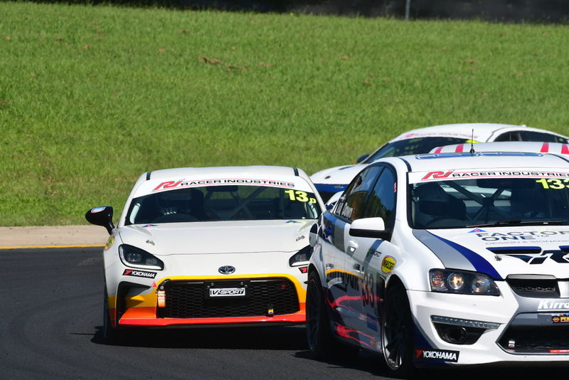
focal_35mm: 465
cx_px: 284
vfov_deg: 3.0
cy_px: 190
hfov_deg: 4.4
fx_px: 7352
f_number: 11
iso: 320
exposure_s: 1/640
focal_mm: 310
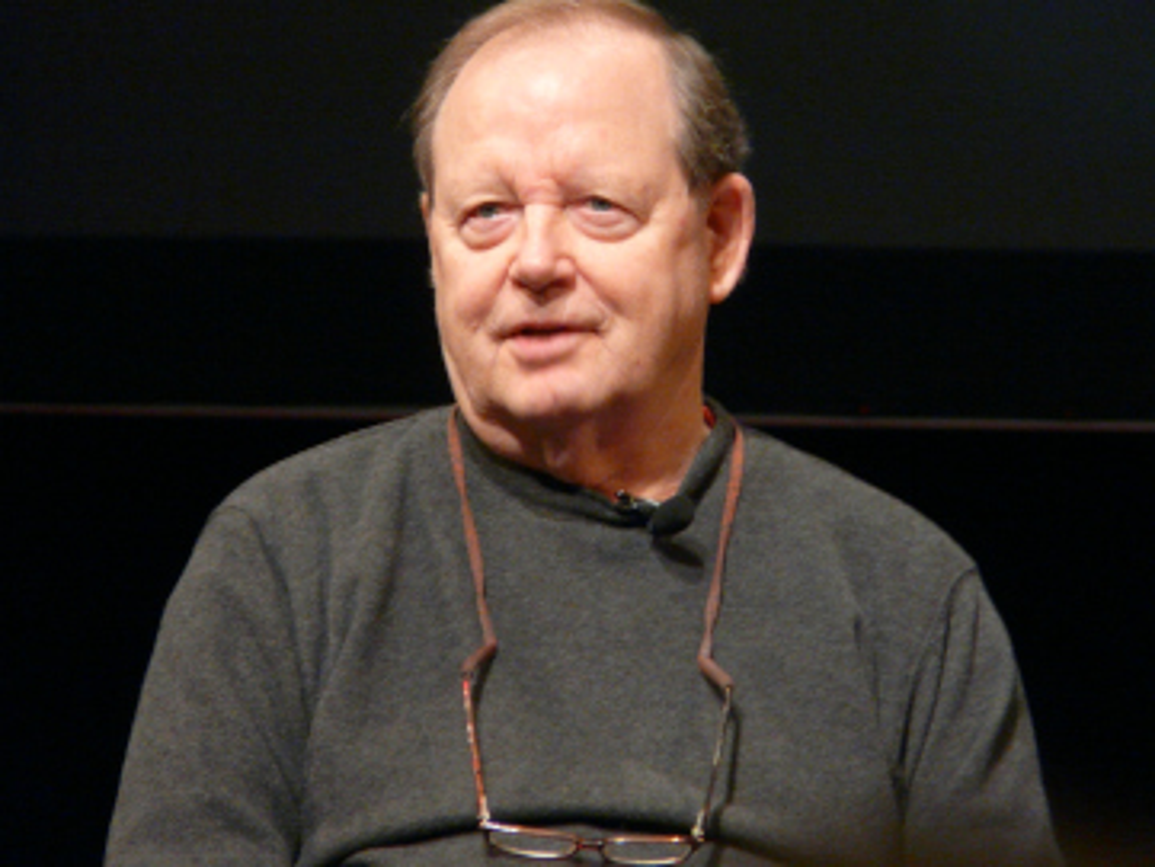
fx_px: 16822
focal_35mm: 504
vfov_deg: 3.0
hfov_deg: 3.9
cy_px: 434
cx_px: 578
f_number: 4.2
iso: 400
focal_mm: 82.8
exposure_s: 1/15
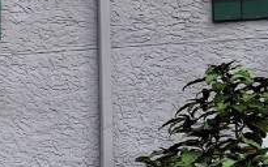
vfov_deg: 17.8
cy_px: 210
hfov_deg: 17.7
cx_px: -298
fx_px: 504
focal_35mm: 69
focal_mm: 2.2
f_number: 2.2
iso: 50
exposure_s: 1/1681
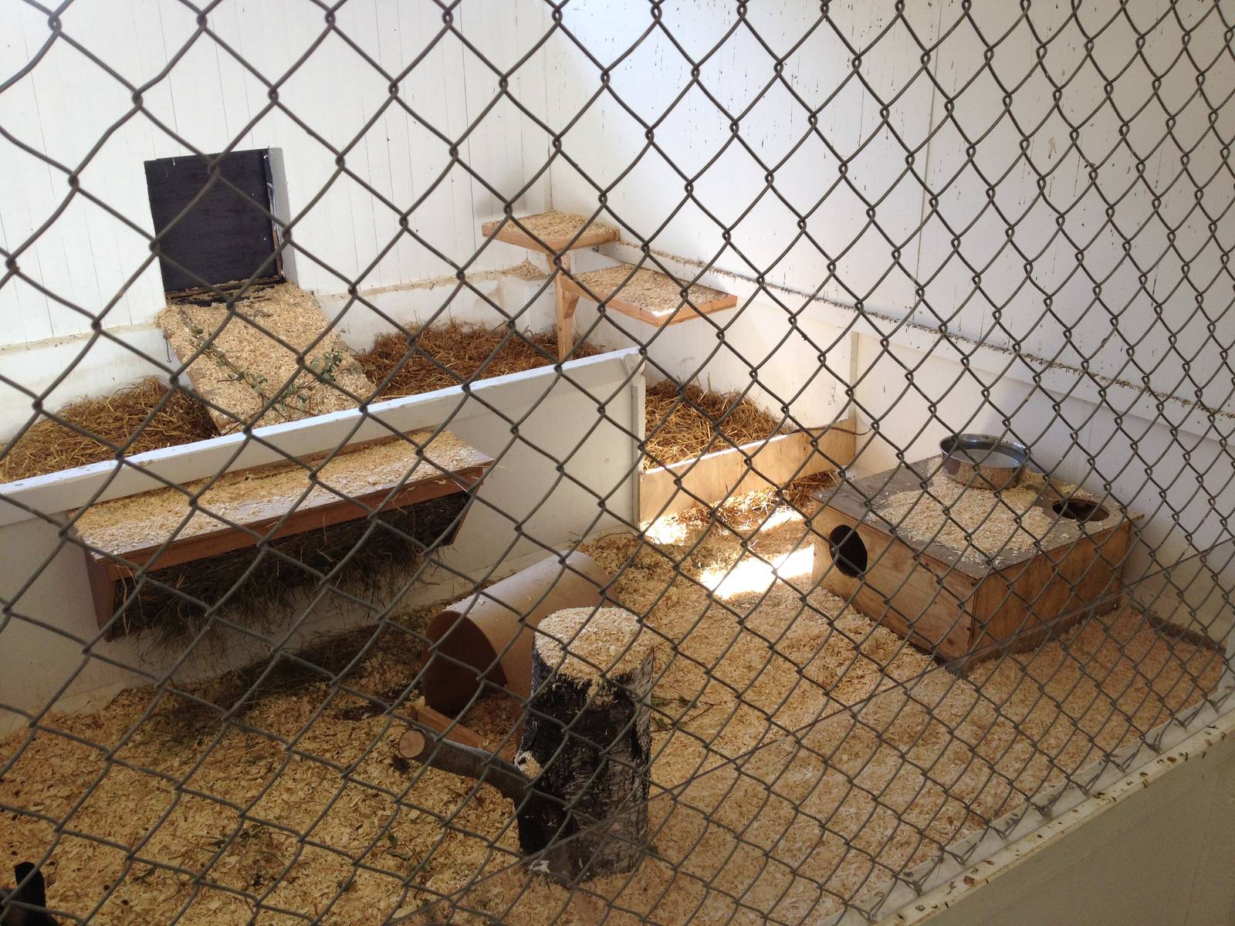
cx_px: 618
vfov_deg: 40.7
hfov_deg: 52.6
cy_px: 463
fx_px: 1249
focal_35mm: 35
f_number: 2.4
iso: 64
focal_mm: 4.28
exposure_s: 1/120
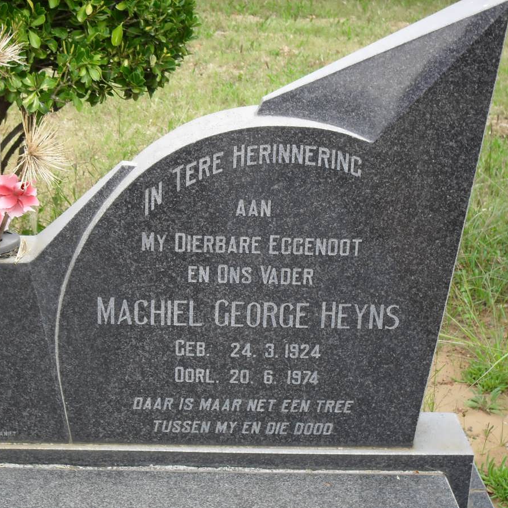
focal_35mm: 78
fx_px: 1295
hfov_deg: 22.2
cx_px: 233
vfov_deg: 22.2
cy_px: 254
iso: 100
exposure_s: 1/90
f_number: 4.6
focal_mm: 11.7
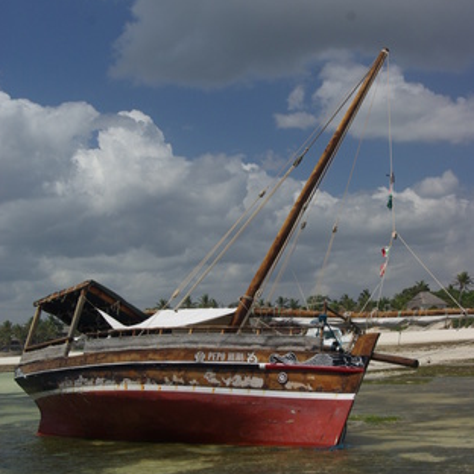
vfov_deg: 26.6
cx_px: 239
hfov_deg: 26.6
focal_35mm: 65
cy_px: 281
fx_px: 1002
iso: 100
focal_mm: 33
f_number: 8
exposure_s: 1/250
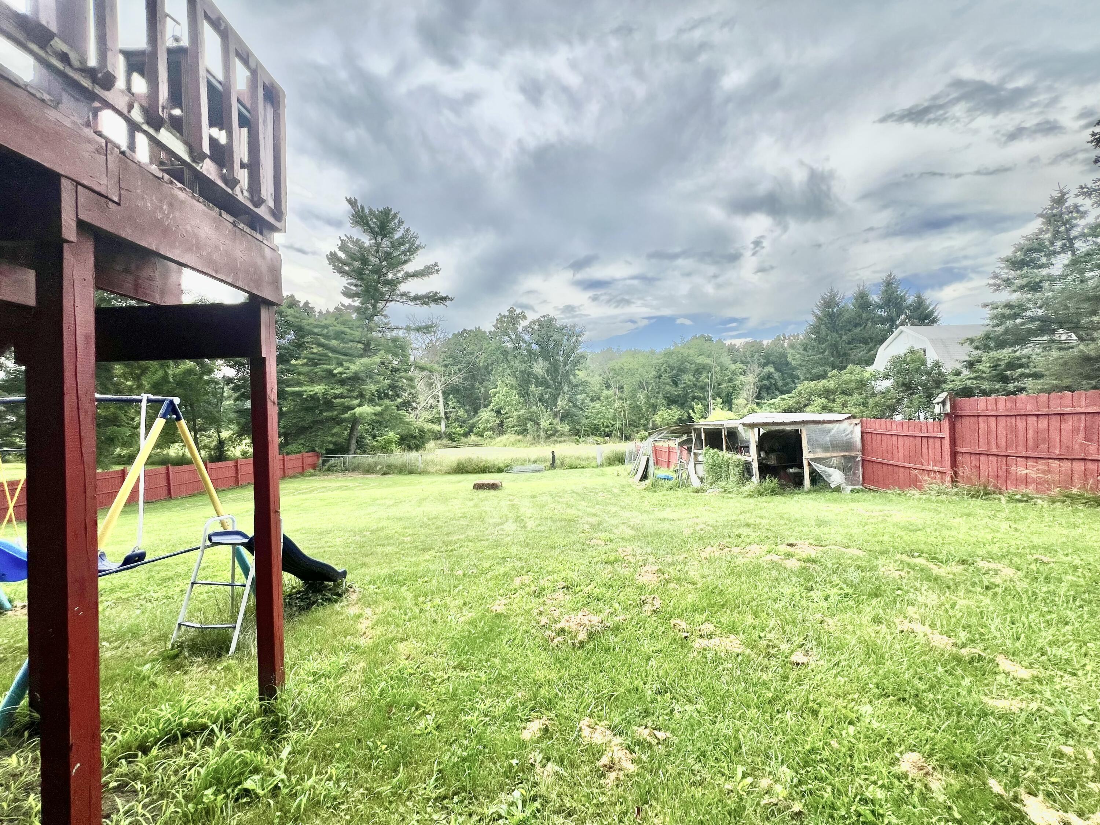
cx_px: 550
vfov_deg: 89.9
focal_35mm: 13
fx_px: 413
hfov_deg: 106.2
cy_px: 412
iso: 32
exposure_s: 1/1155
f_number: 1.8
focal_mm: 1.57
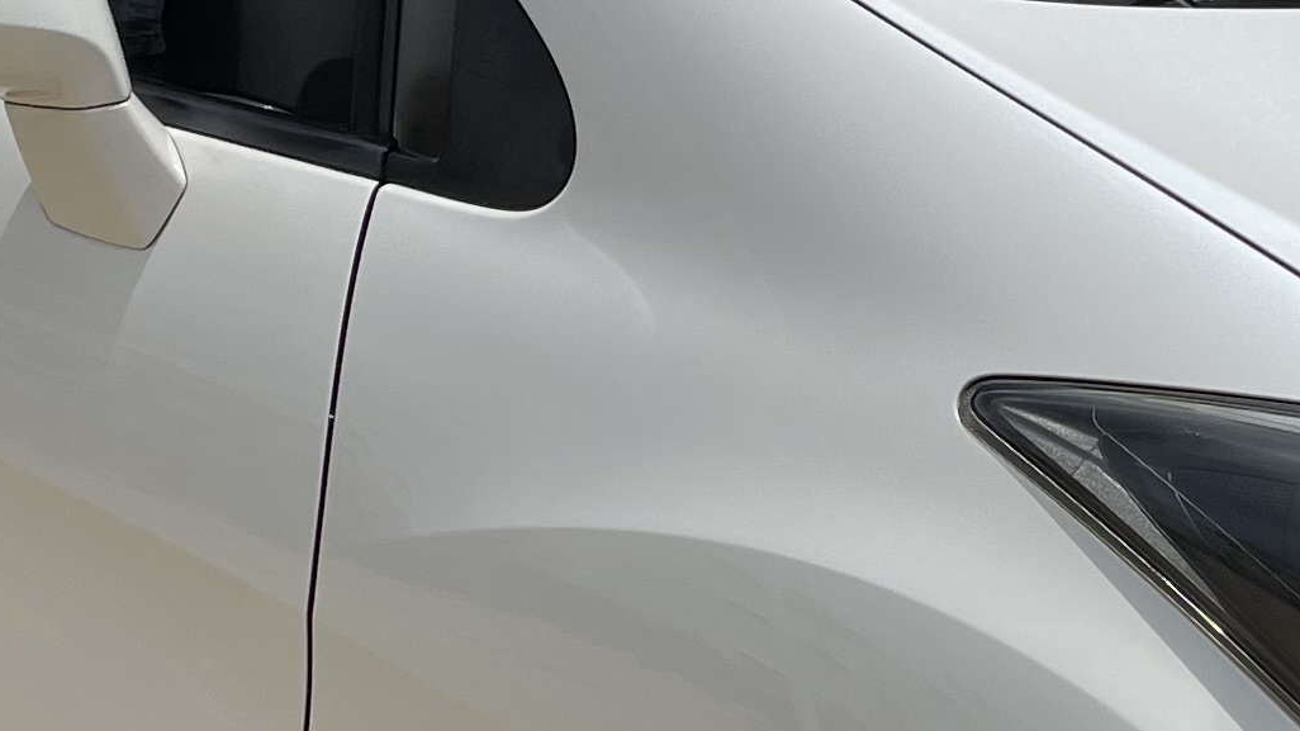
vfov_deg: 11.3
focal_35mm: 107
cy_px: 557
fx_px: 3688
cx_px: 754
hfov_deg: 20.0
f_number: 1.6
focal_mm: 5.1
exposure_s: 1/8547
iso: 32
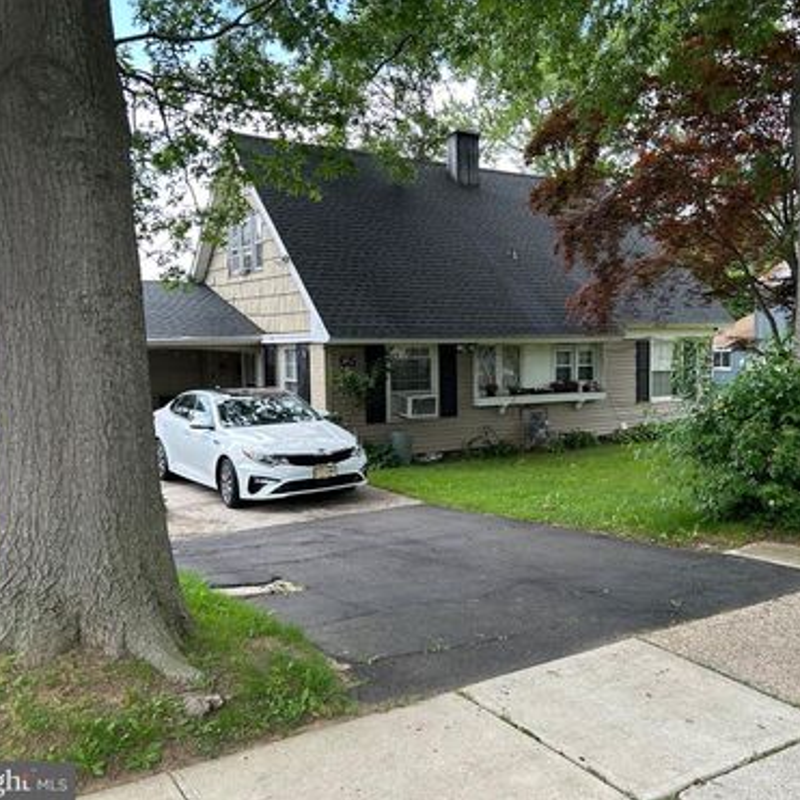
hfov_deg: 52.2
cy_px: 400
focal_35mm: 31
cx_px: 483
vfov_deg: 52.5
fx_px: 811
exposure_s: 1/635
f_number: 1.5
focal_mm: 5.7
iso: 50
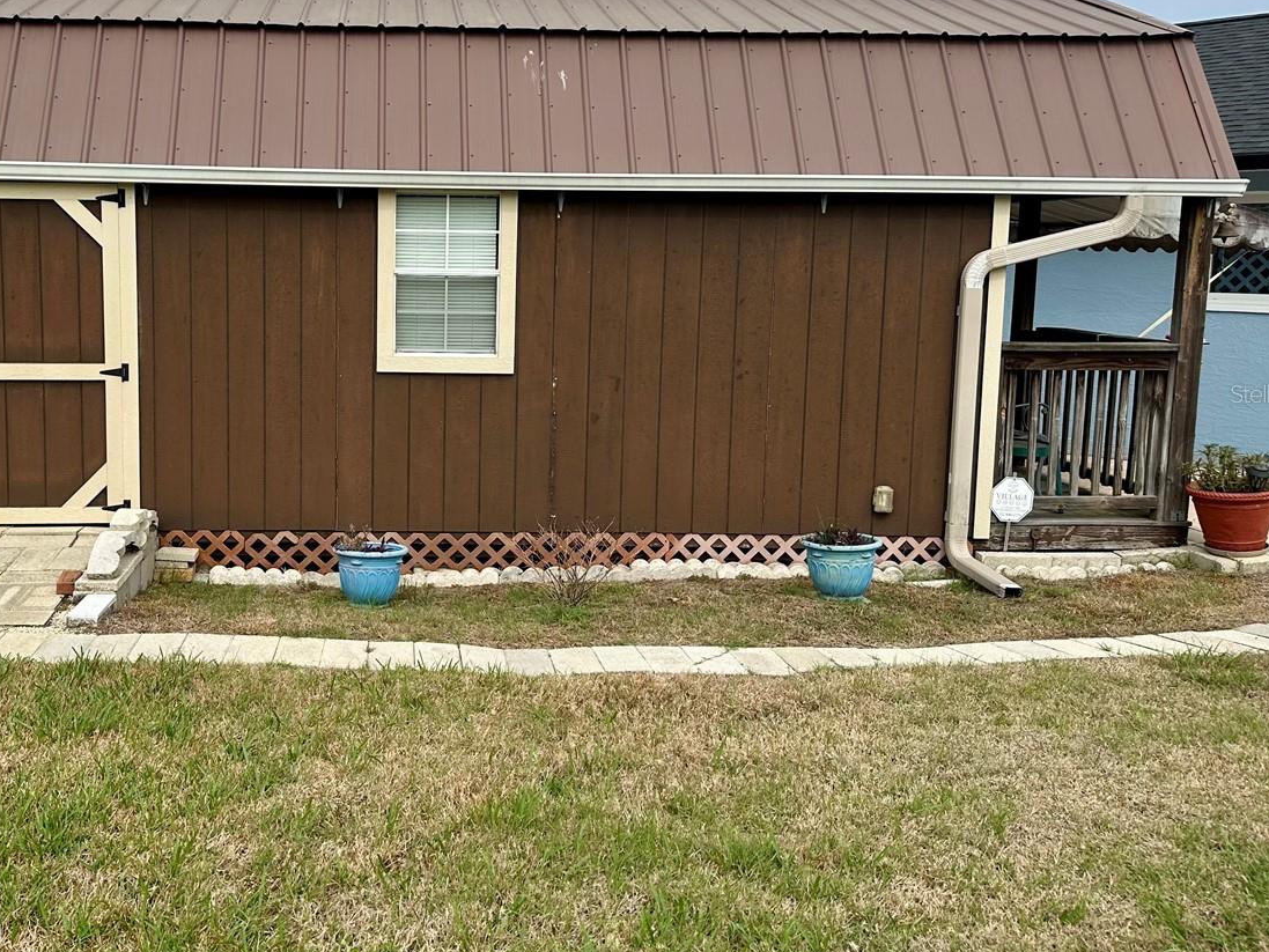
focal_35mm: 35
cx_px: 414
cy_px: 393
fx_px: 1283
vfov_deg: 40.6
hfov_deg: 51.6
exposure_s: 1/3472
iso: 80
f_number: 1.78
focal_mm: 6.86
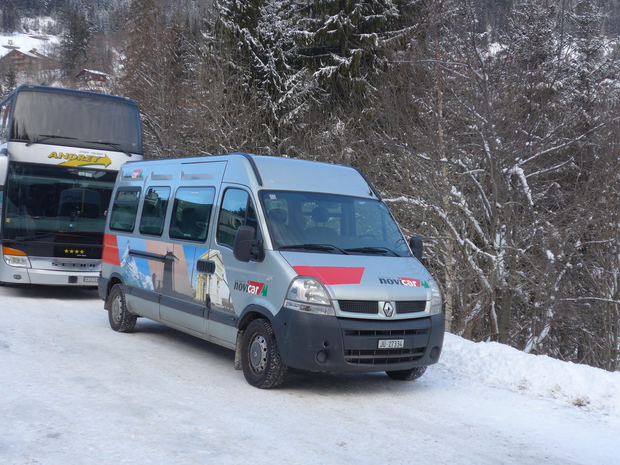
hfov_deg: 41.2
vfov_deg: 31.5
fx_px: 824
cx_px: 310
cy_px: 232
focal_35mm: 46
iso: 80
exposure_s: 1/250
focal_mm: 9.5
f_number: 3
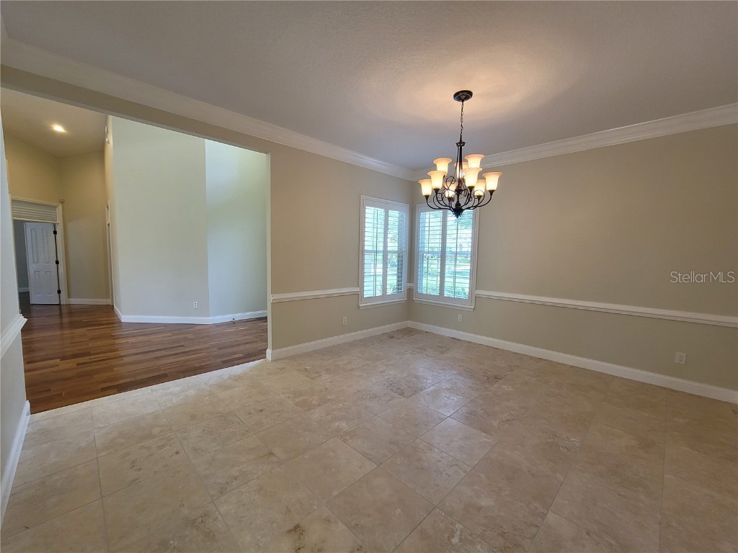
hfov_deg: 106.2
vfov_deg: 89.9
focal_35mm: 13
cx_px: 369
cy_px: 276
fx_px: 277
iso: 160
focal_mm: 2.2
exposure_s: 1/60
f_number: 2.2
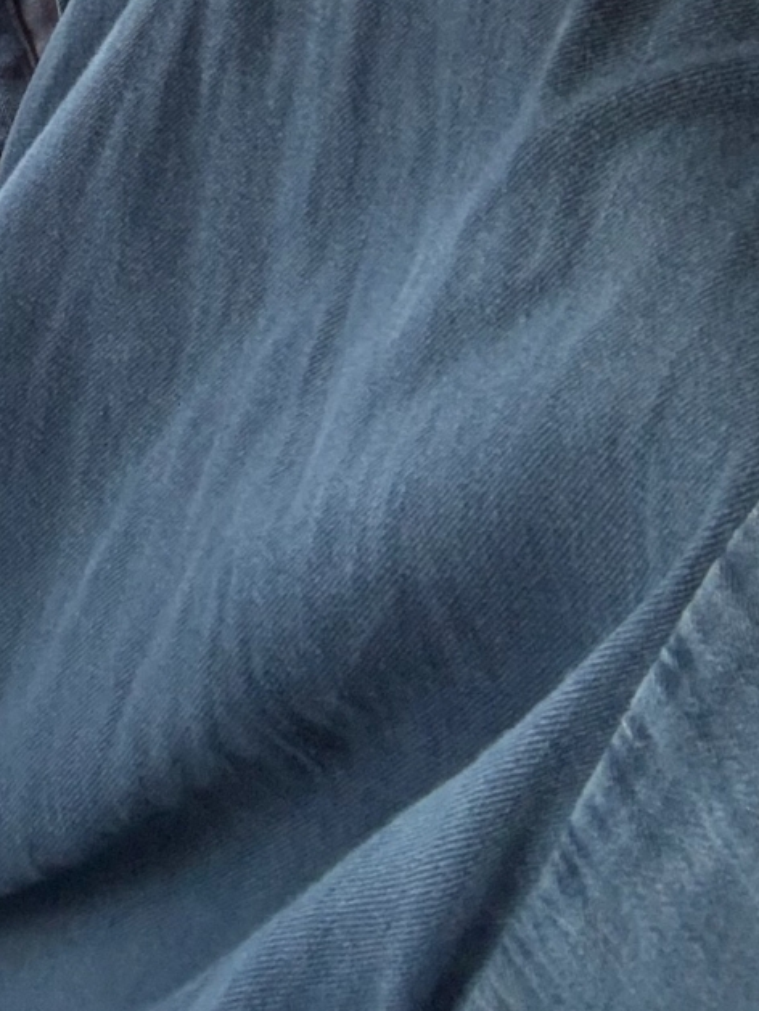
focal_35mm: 78
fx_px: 2280
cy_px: -690
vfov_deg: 19.9
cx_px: -437
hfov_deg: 16.8
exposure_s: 1/68
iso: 80
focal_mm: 2.69
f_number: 1.9
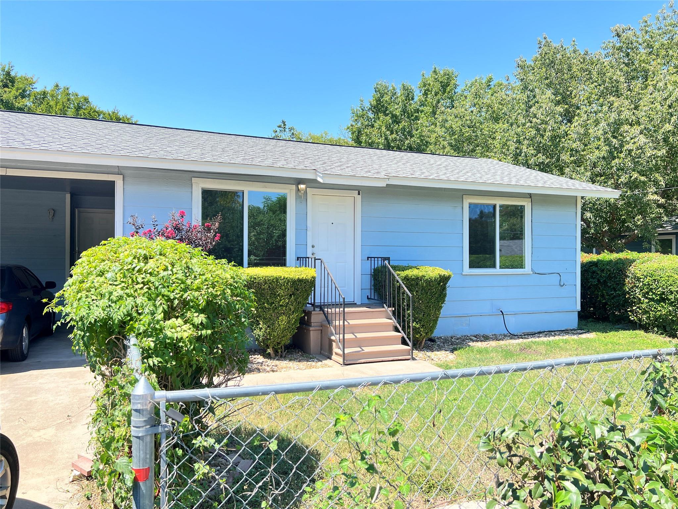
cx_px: 339
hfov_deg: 67.3
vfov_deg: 53.1
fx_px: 509
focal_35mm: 26
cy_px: 254
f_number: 1.5
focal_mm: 5.7
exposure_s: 1/853
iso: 50
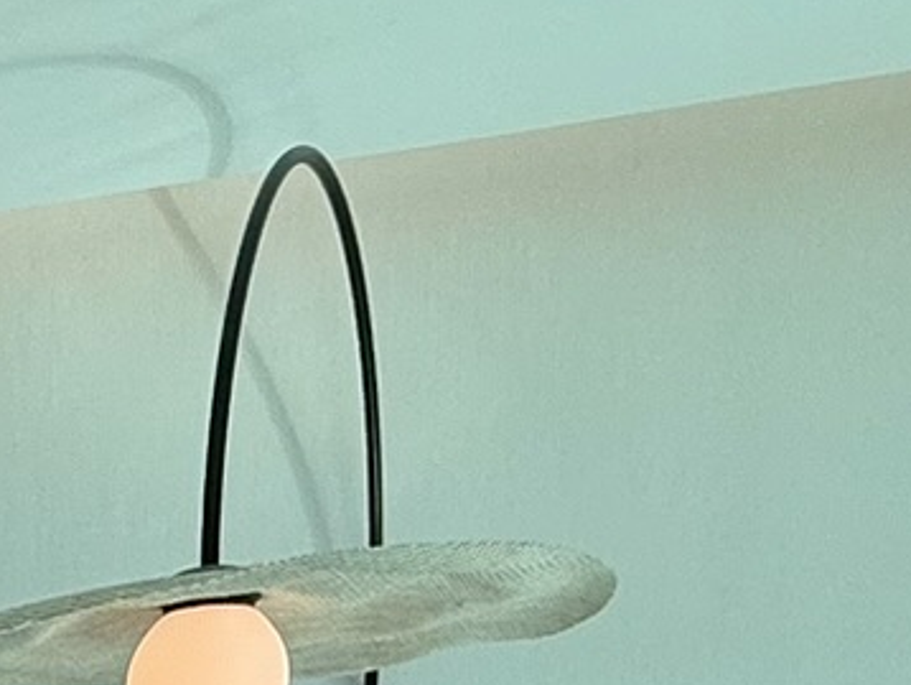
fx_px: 2107
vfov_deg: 14.7
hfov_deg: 20.6
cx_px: -478
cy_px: 1431
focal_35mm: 80
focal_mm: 2.22
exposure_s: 1/184
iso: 50
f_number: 2.2
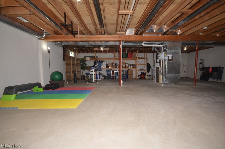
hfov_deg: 100.5
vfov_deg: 77.1
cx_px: 112
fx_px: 94
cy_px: 74
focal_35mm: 15
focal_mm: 10
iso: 200
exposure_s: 1/60
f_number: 5
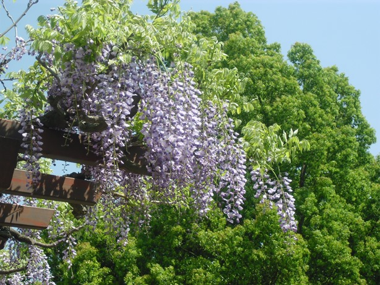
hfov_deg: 26.3
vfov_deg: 19.9
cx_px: 190
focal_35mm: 74
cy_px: 142
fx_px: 813
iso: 80
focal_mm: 13.1
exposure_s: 1/400
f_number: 4.6
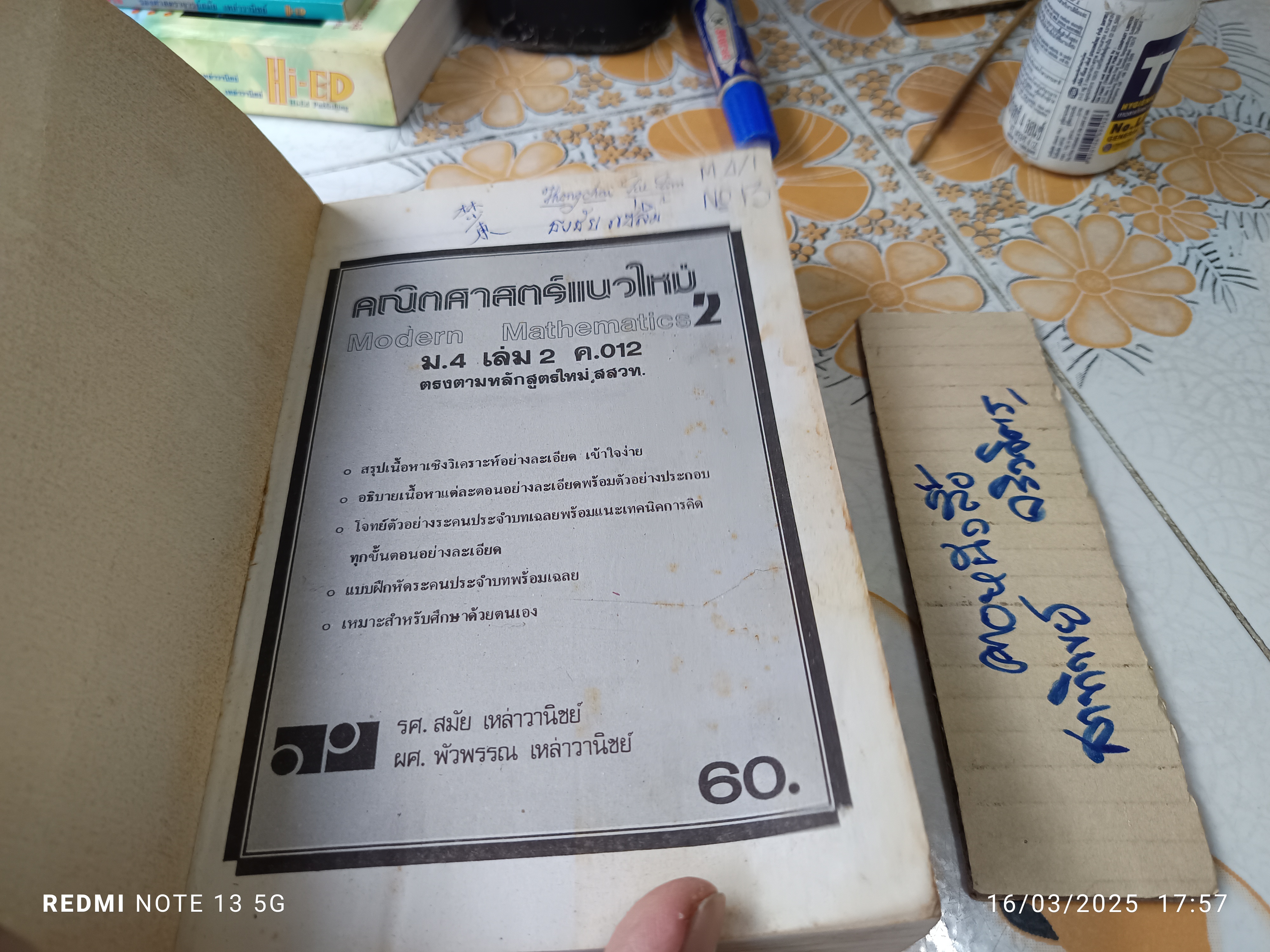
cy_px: 476
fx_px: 881
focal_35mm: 24
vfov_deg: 56.8
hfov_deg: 71.6
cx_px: 635
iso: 728
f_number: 1.7
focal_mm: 5.31
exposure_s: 1/50
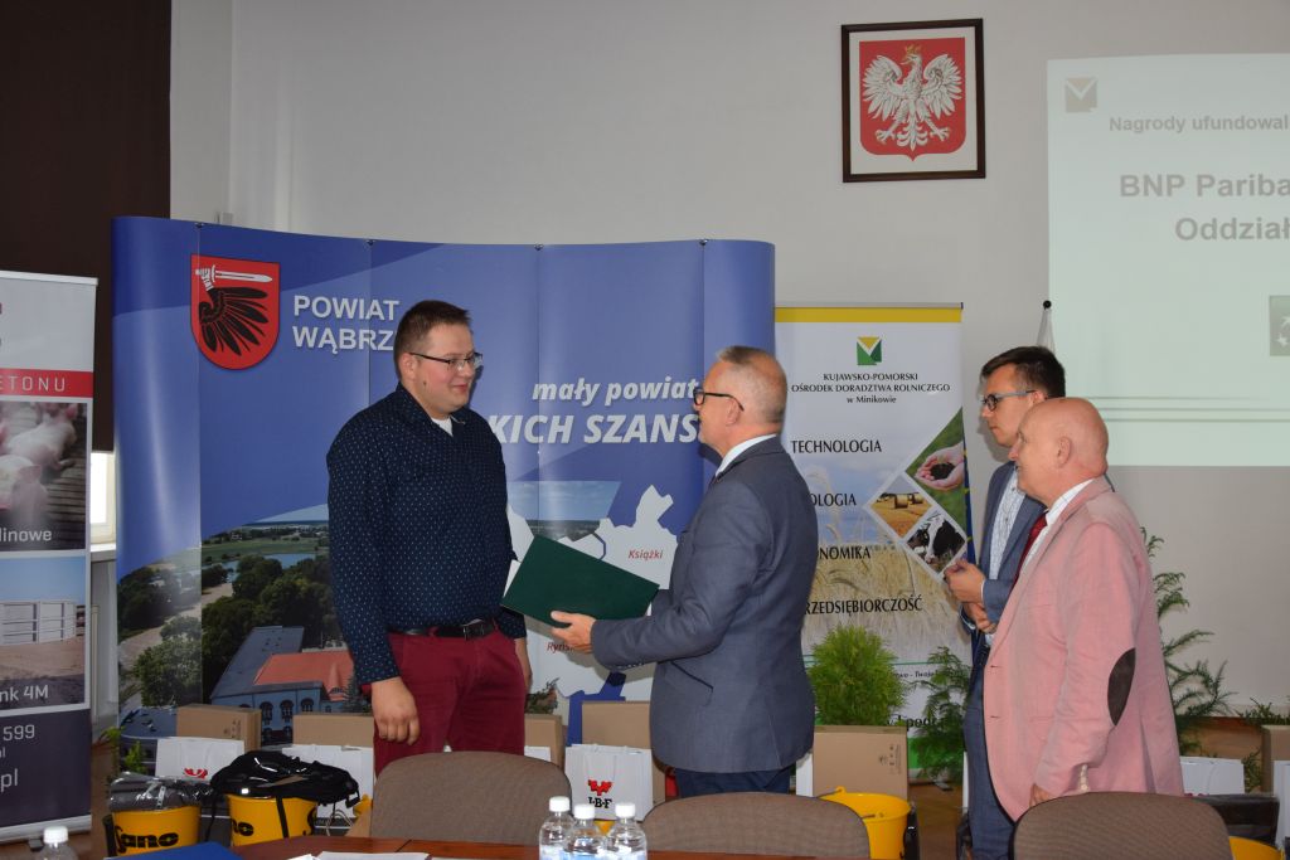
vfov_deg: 36.9
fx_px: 1290
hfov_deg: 53.1
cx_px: 645
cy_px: 430
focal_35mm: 36
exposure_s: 1/100
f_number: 5
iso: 800
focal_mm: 24
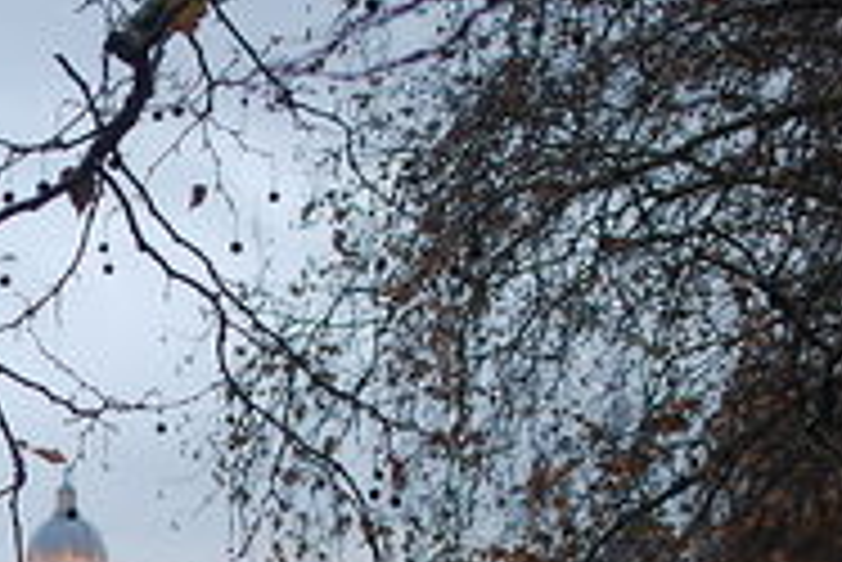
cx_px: -234
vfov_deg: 8.1
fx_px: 3946
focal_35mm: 169
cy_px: 672
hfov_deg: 11.9
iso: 200
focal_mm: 35
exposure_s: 1/30
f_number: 2
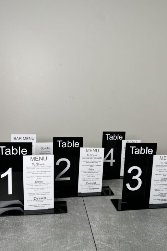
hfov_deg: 46.4
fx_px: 195
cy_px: 129
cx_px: 87
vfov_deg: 65.5
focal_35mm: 28
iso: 40
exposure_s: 1/167
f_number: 1.5
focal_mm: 5.7
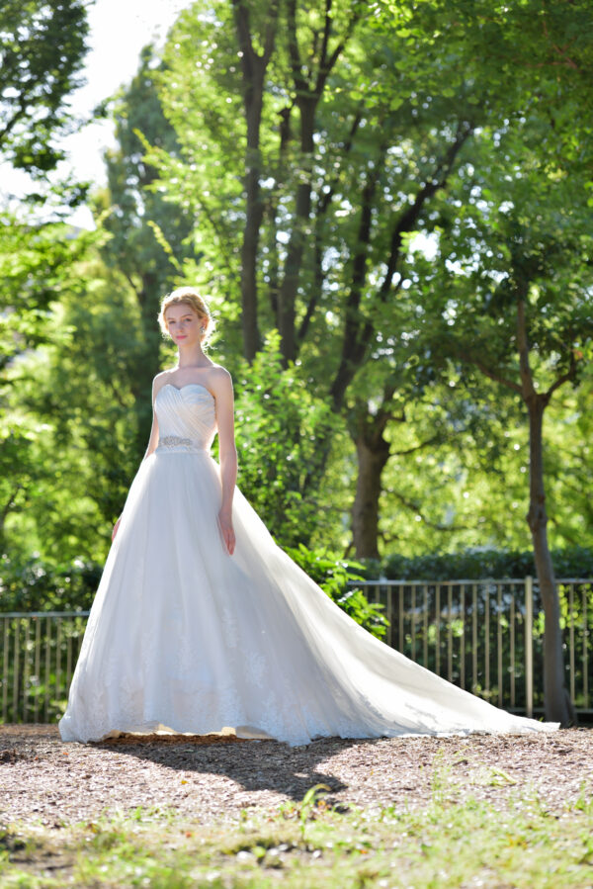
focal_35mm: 112
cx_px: 296
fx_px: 2765
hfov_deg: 12.2
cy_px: 444
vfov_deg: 18.3
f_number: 4
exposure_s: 1/250
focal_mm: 112
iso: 100
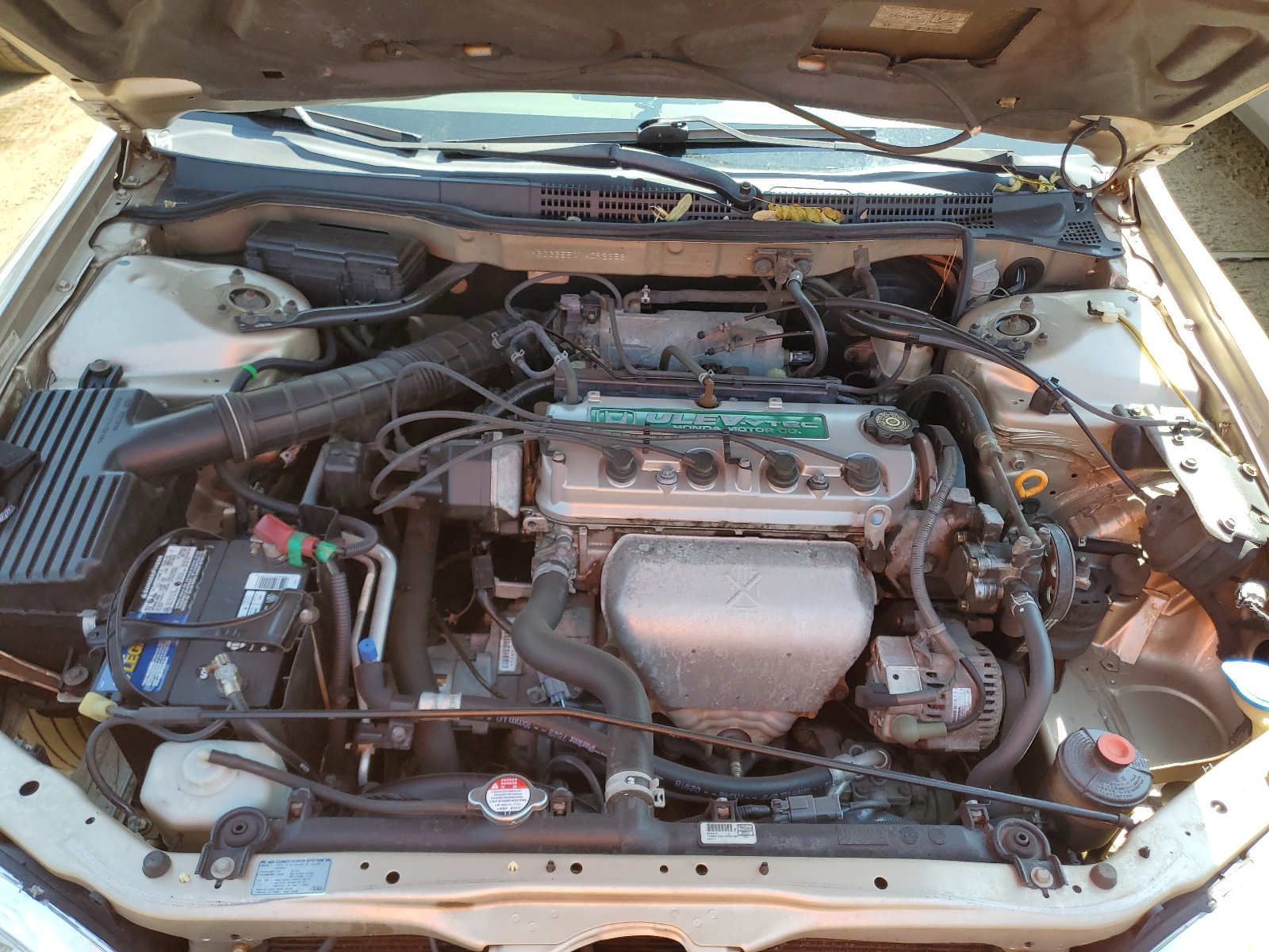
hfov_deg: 67.3
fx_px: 953
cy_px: 476
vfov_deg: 53.1
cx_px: 634
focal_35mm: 26
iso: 50
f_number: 1.5
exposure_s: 1/588
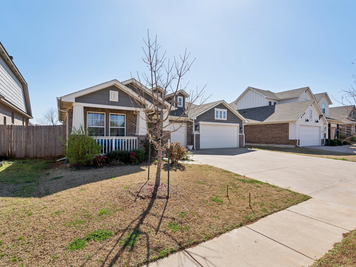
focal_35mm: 18
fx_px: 185
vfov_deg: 71.6
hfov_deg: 87.7
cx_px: 183
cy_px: 136
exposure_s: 1/1000
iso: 200
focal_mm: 16
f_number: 7.1
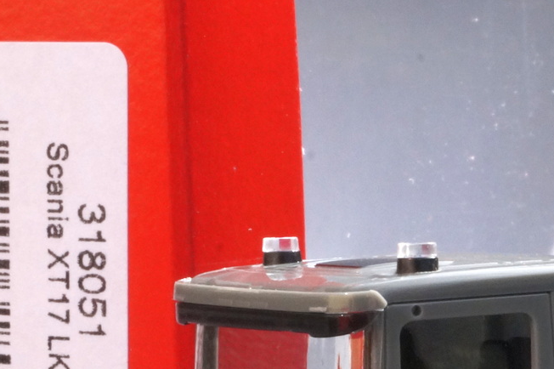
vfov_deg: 7.4
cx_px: 587
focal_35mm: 184
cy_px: 368
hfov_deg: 11.0
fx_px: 2830
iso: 800
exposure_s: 1/80
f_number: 29
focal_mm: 40
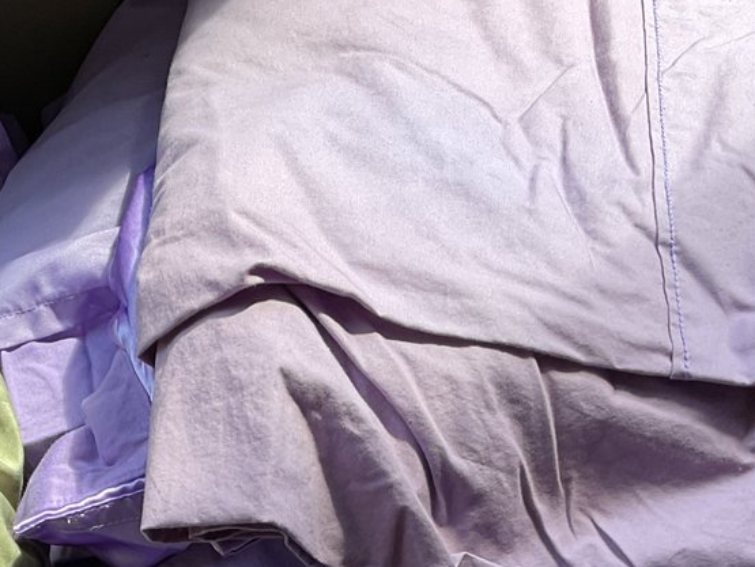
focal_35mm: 79
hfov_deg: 24.5
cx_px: 214
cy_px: 716
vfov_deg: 17.6
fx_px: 1724
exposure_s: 1/120
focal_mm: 3
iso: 40
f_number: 1.8
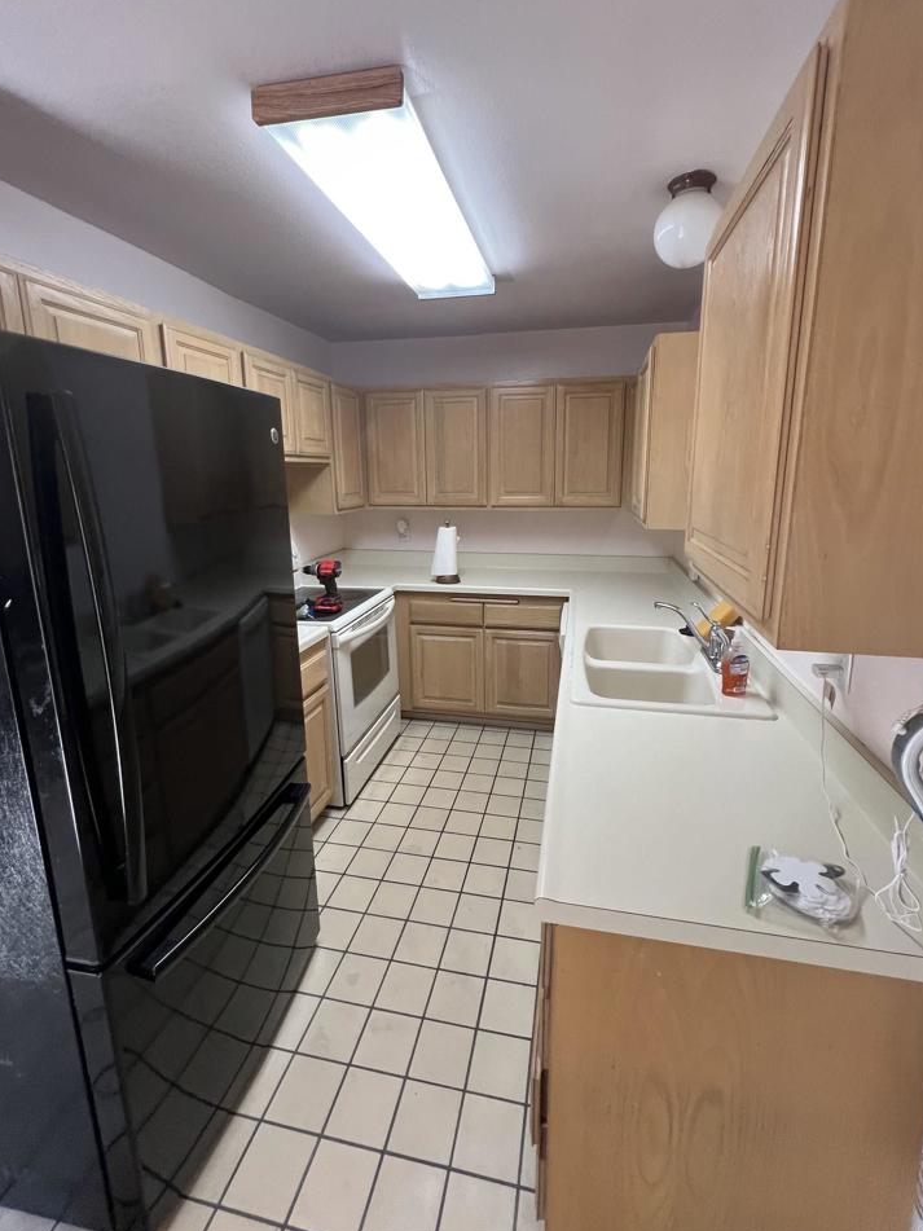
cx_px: 476
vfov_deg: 101.9
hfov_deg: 85.6
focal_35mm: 14
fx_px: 498
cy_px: 575
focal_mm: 1.57
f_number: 1.8
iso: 200
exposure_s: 1/120
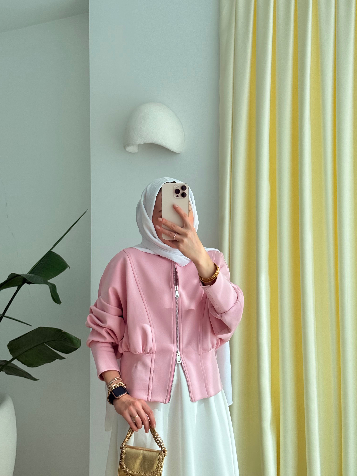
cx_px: 178
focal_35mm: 48
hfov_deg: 30.3
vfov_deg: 39.7
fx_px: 660
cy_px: 238
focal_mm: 6.76
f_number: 1.78
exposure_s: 1/429
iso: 64
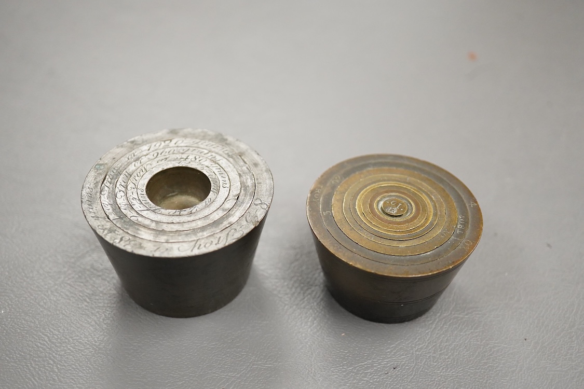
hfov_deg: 43.6
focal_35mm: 45
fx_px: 730
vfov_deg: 29.9
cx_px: 292
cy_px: 194
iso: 2500
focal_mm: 30
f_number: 3.5
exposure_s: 1/400
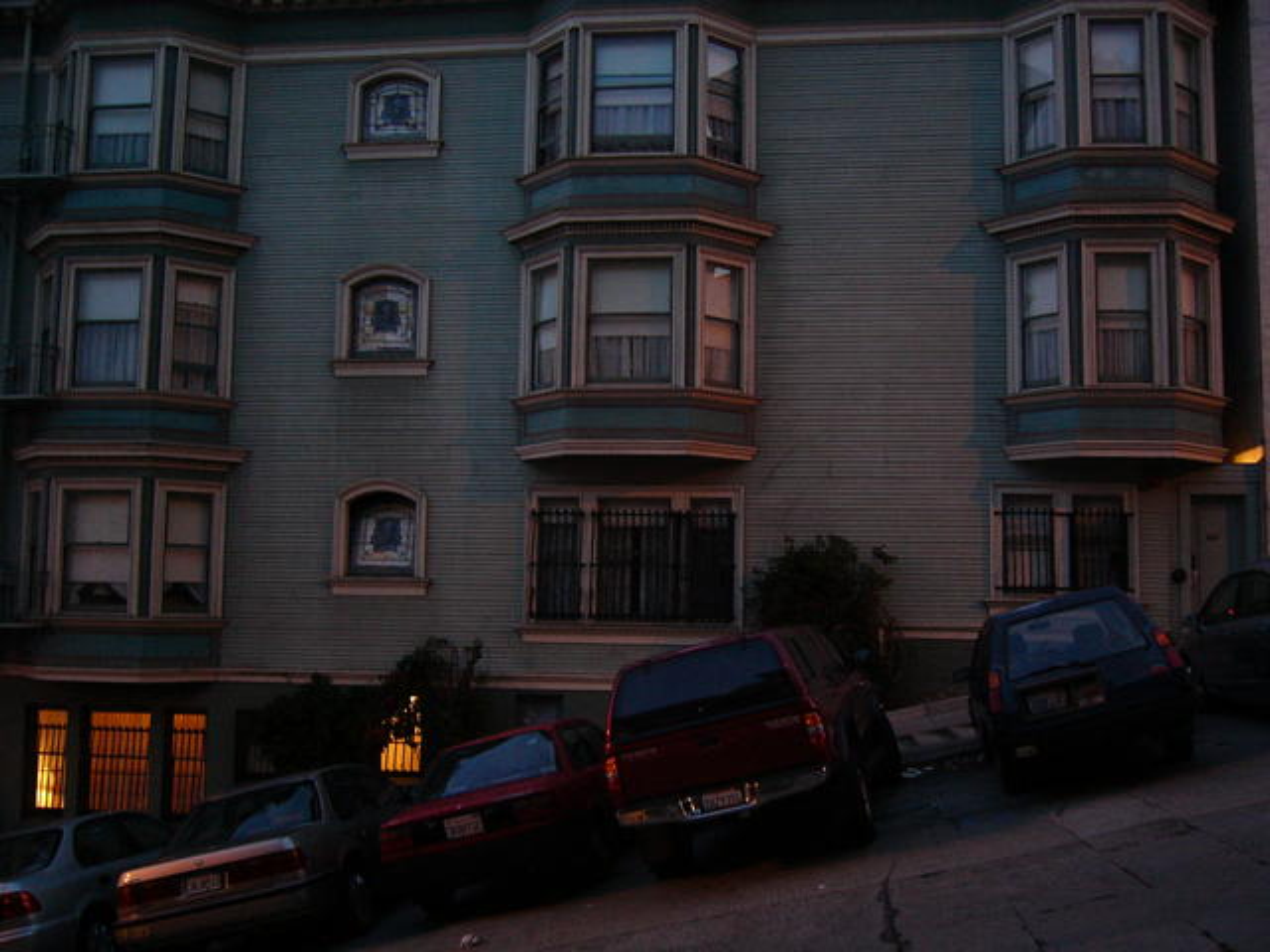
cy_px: 476
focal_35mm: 35
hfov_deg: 52.6
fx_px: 1284
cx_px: 635
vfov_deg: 40.7
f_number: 2.8
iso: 200
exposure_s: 1/8
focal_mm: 5.8
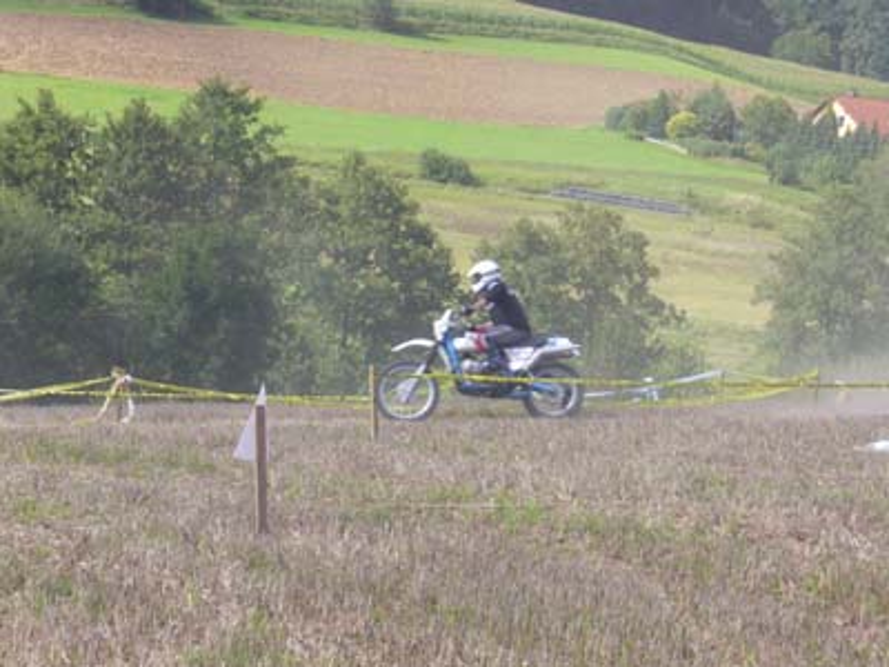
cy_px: 334
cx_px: 444
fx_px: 2697
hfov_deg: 18.7
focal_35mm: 105
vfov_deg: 14.1
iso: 160
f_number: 10
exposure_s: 1/125
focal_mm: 17.4
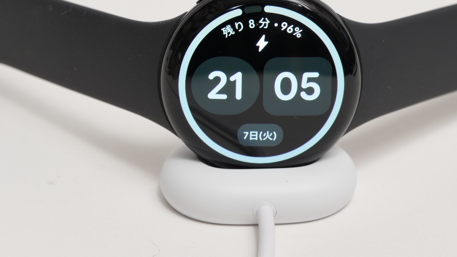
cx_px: 242
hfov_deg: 13.4
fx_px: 1951
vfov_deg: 7.5
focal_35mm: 161
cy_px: 102
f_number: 7.1
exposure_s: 1/30
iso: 400
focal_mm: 60
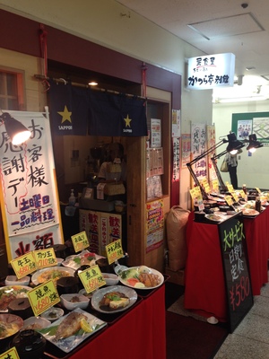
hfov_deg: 42.9
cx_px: 134
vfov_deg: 55.4
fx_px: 342
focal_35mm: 33
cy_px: 180
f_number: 2.4
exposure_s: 1/20
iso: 50
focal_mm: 4.12
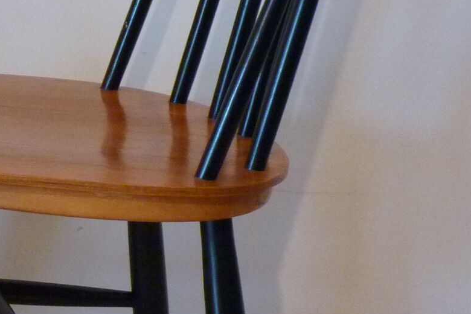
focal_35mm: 140
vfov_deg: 9.8
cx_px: -254
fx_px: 1832
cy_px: 178
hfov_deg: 13.7
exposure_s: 1/20
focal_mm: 7.3
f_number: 3
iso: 400
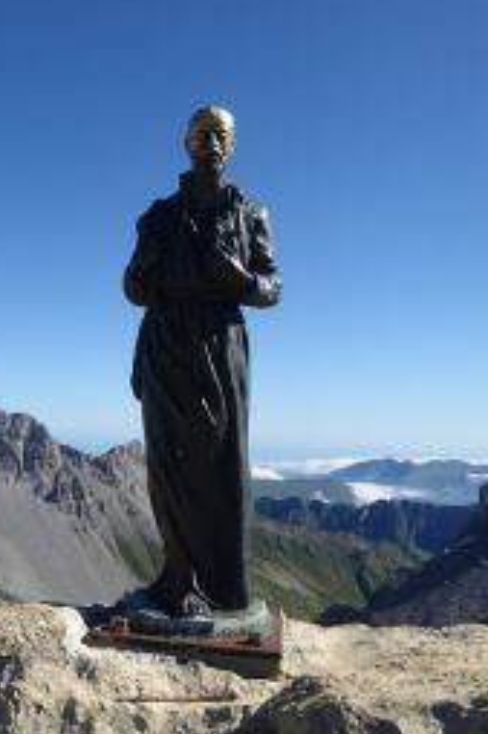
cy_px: 413
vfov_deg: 47.3
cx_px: 29
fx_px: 835
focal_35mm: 41
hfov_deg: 30.8
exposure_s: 1/1000
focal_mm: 4.3
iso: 80
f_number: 3.3
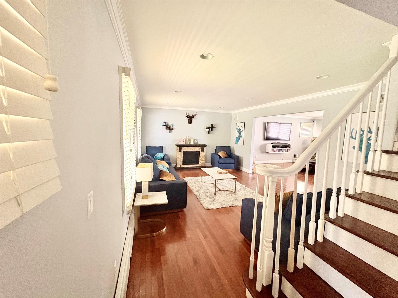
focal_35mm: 14
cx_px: 199
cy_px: 149
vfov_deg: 85.7
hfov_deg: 102.1
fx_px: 161
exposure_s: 1/60
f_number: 2.2
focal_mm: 2.22
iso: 800
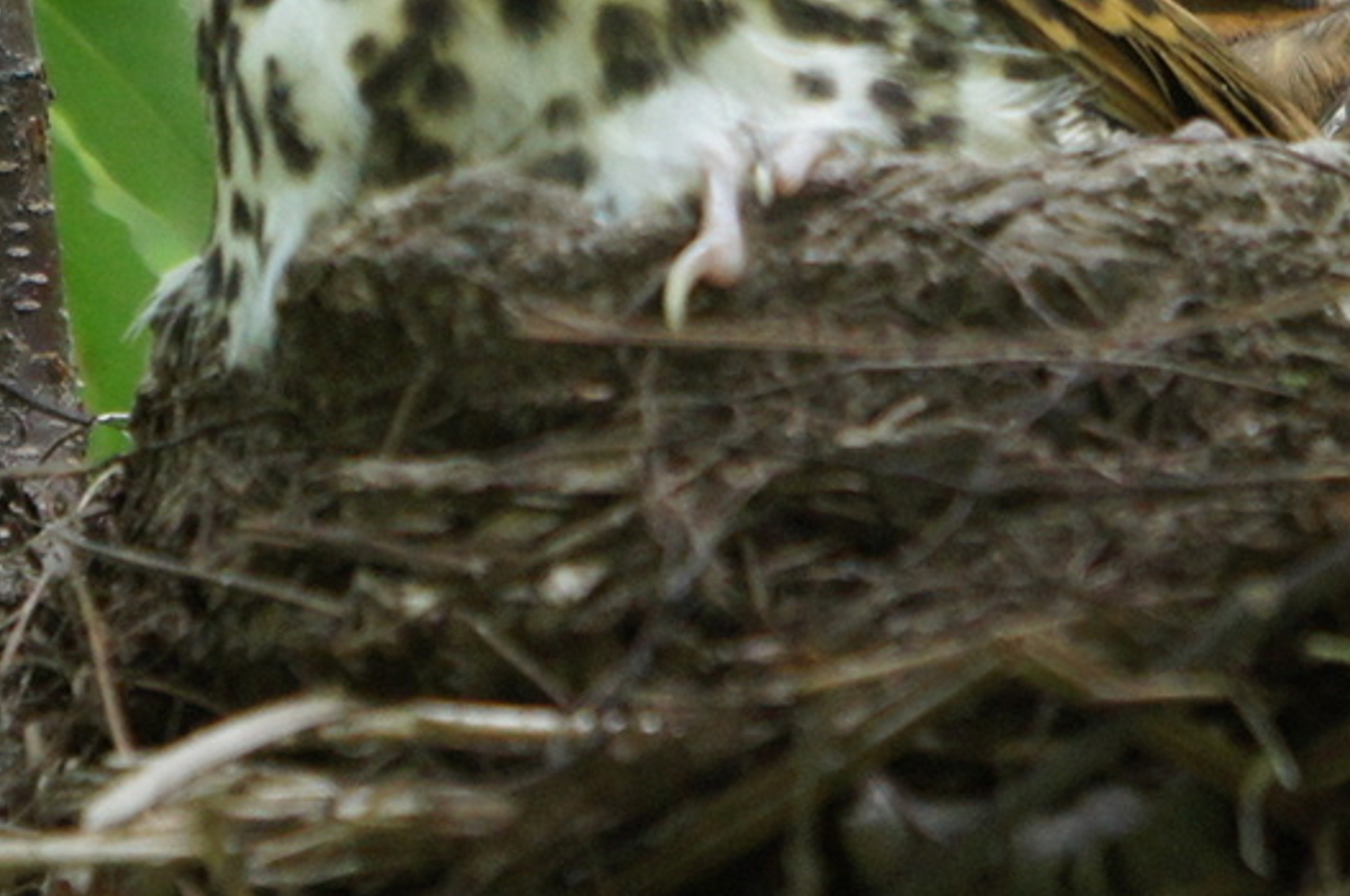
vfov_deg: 4.5
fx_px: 11267
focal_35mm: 301
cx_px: 1076
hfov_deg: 6.8
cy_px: -87
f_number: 5.6
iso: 1600
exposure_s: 1/60
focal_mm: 55
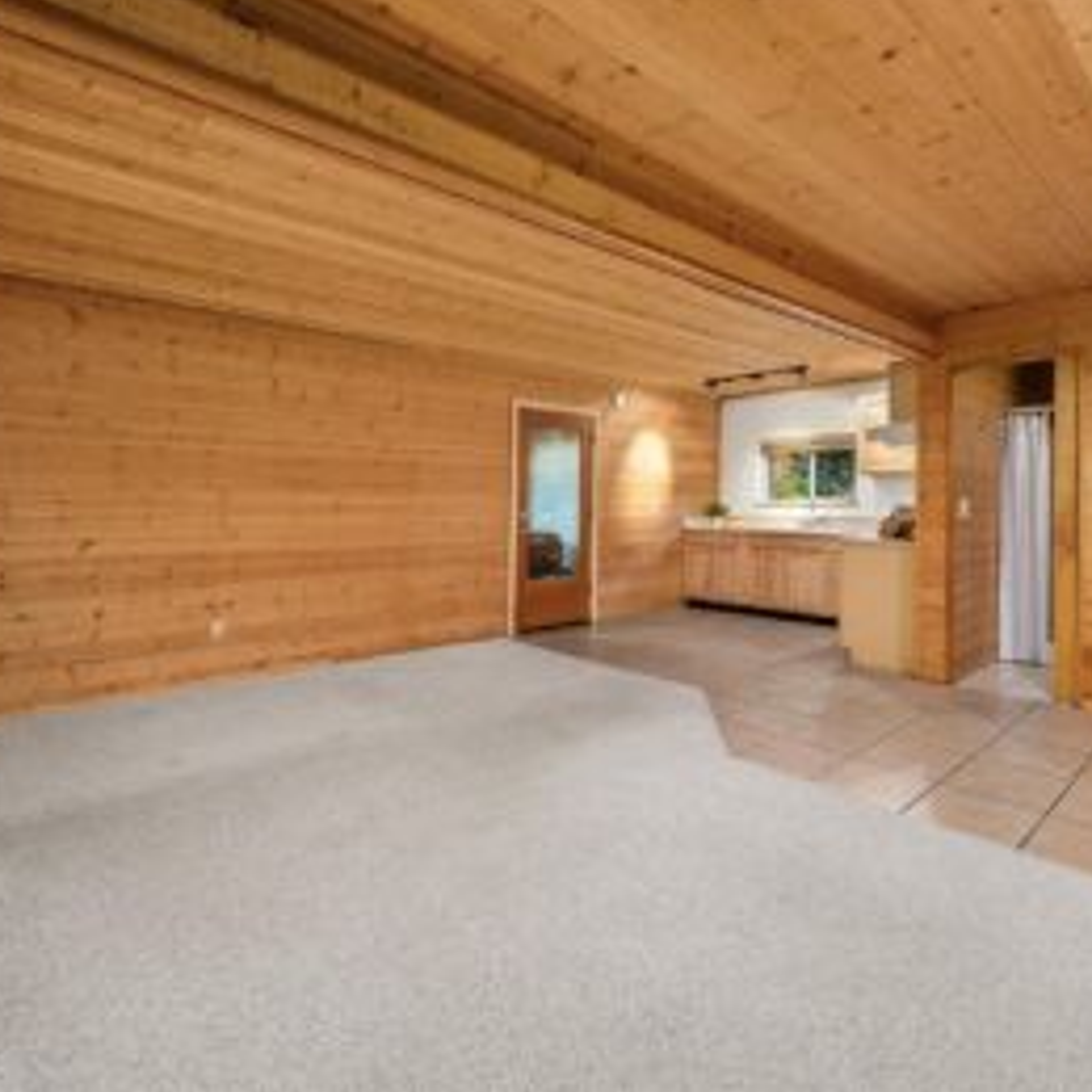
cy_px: 536
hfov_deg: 83.2
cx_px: 643
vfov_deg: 84.0
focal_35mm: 17
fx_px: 607
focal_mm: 13
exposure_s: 1/60
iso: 1000
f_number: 7.1
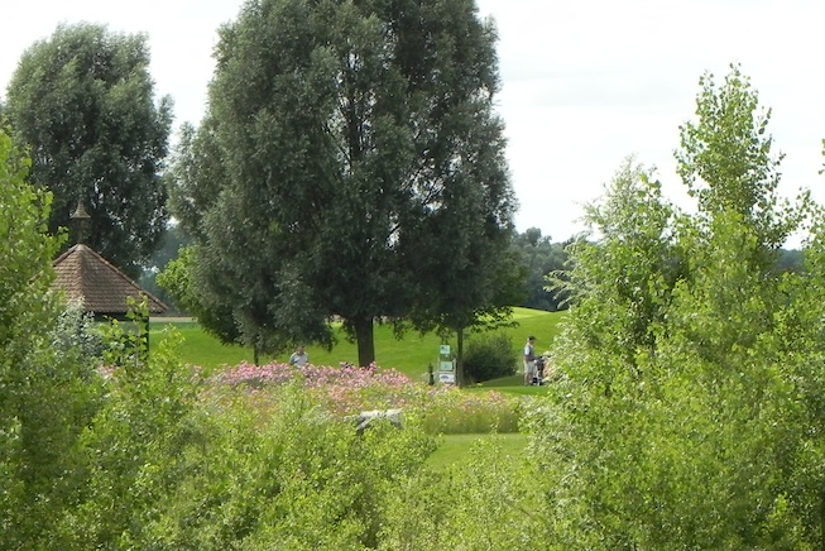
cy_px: 354
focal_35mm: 191
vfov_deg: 7.2
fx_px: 4379
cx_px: 459
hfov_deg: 10.8
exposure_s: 1/330
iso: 160
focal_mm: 23
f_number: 6.3
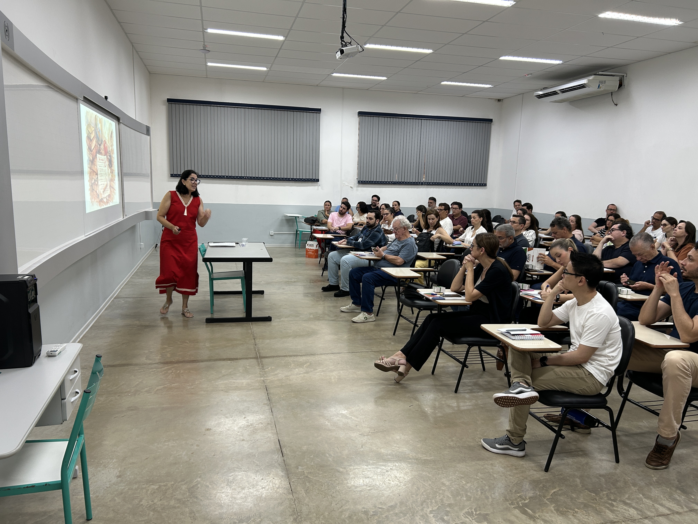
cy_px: 262
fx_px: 524
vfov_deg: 53.1
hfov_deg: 67.3
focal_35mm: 26
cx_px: 349
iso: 80
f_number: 1.5
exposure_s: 1/60
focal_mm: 5.7
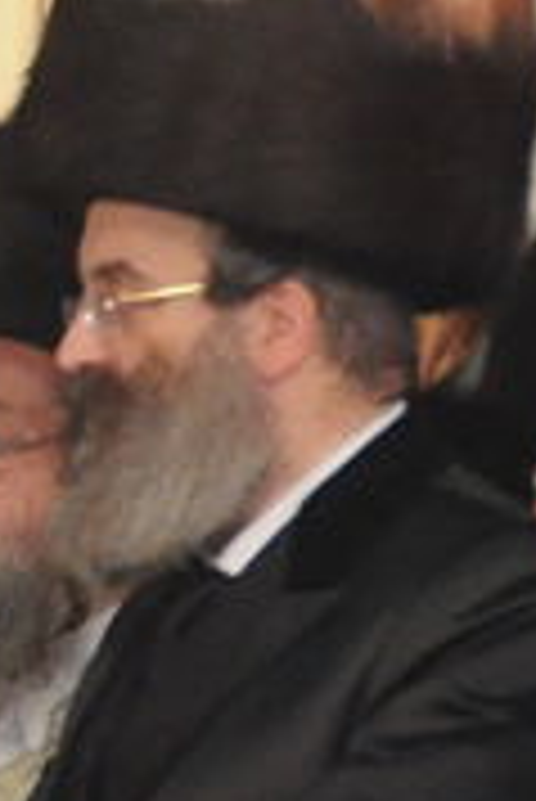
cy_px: 698
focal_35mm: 904
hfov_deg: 1.5
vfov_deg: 2.3
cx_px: -1284
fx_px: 20146
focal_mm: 105
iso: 2000
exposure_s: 1/30
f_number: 5.3
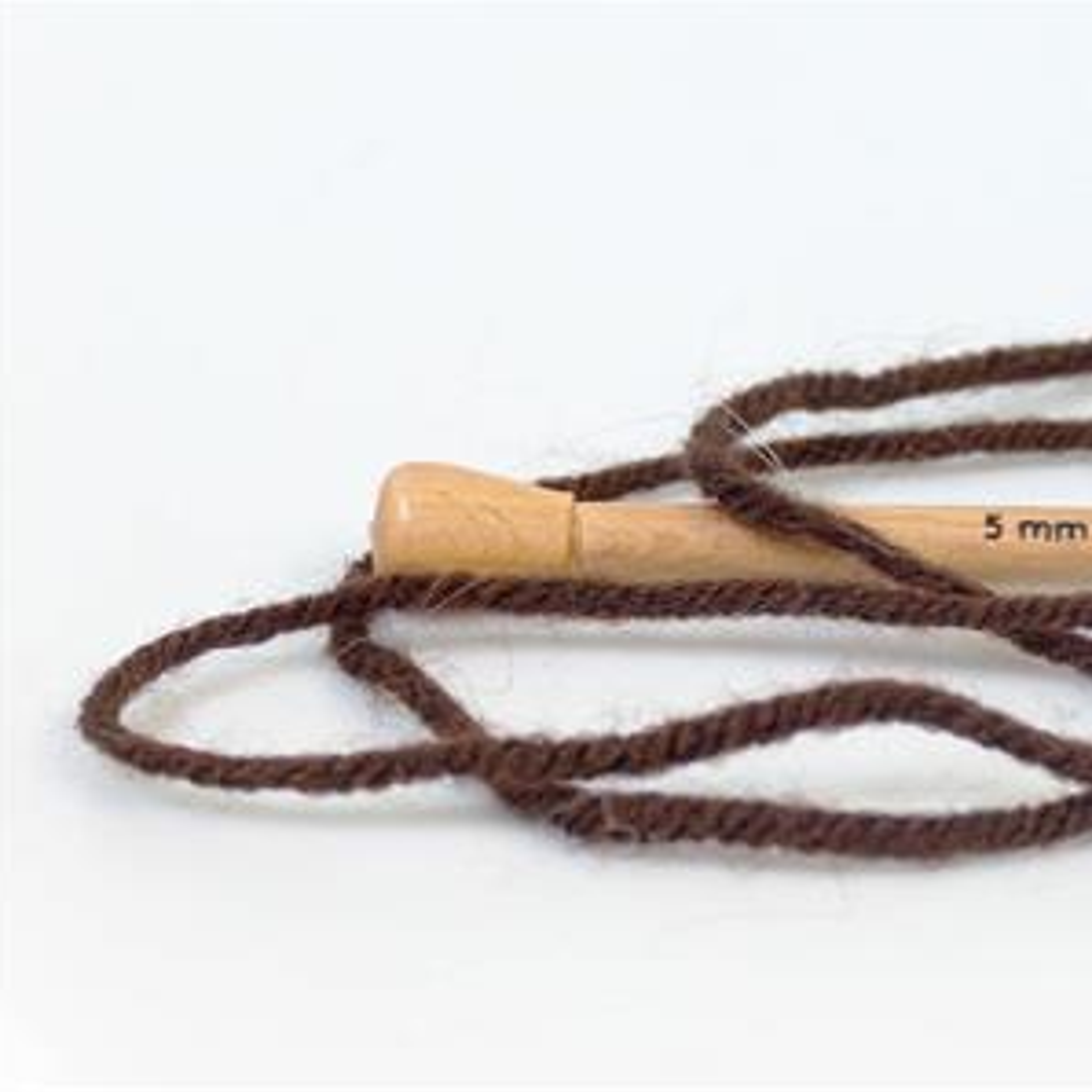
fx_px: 4925
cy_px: 544
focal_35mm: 138
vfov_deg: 12.7
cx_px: 718
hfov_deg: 12.6
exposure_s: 1/25.8
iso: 200
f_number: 3
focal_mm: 23.76
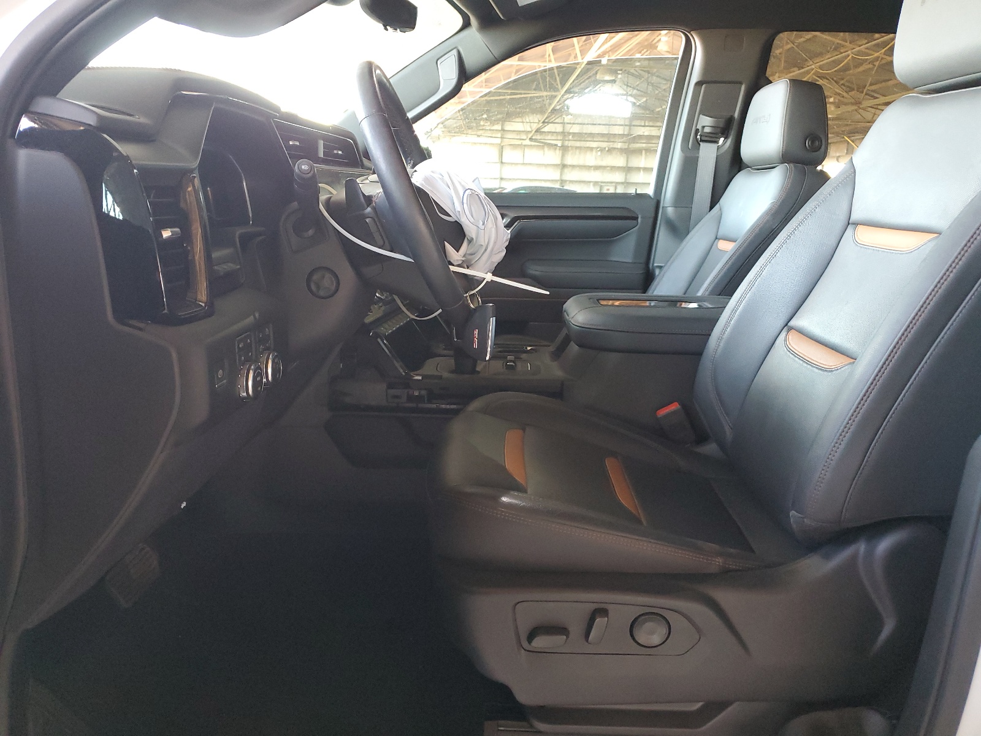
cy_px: 368
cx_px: 490
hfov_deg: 67.3
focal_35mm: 26
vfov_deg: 53.1
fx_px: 737
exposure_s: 1/60.2
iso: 298
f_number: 1.5
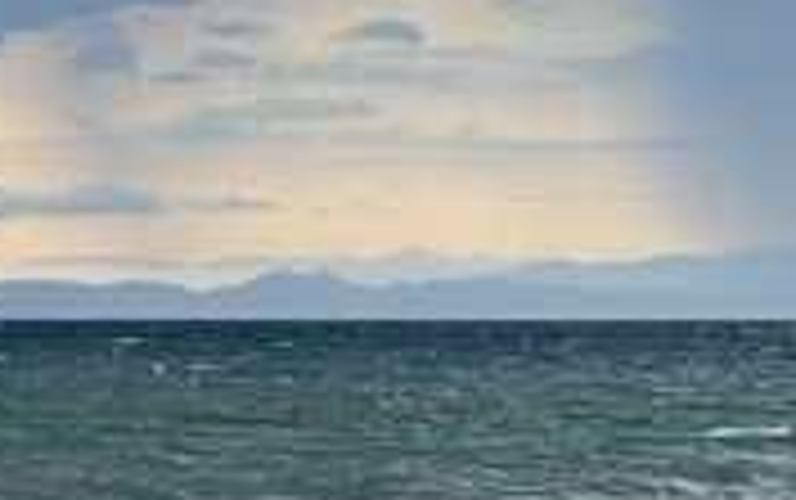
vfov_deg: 4.1
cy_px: 1000
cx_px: -535
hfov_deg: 6.5
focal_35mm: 318
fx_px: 6905
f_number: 2
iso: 32
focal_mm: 6
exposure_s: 1/99
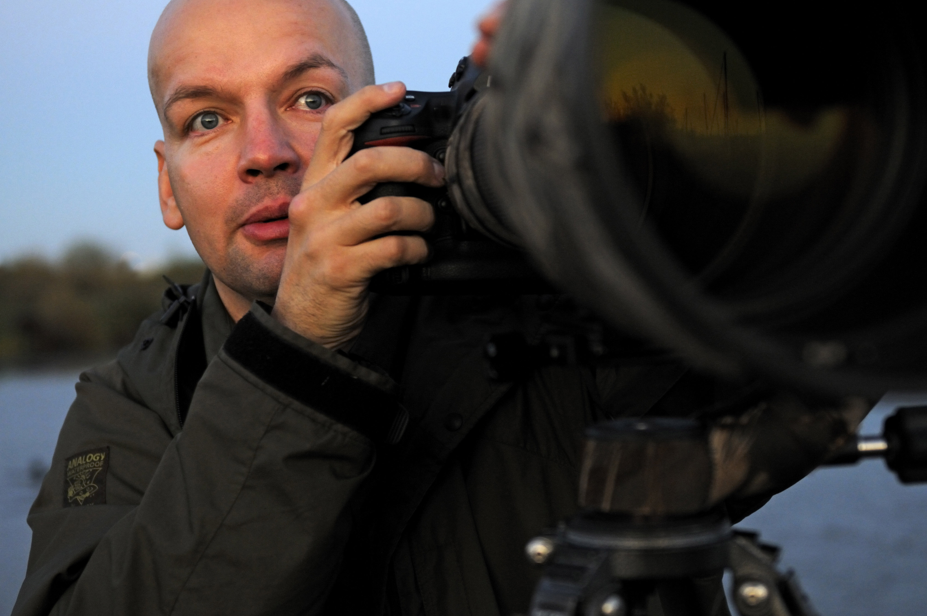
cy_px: 292
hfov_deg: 28.9
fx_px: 1800
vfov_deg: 19.4
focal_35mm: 70
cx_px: 459
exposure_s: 1/100
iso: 1000
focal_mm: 44
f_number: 2.8
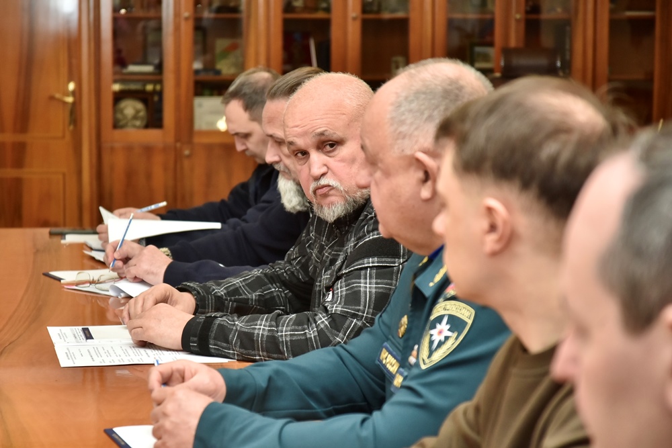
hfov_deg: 23.9
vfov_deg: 16.1
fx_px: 1587
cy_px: 224
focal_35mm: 85
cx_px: 336
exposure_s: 1/160
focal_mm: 85
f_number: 5.6
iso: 1000
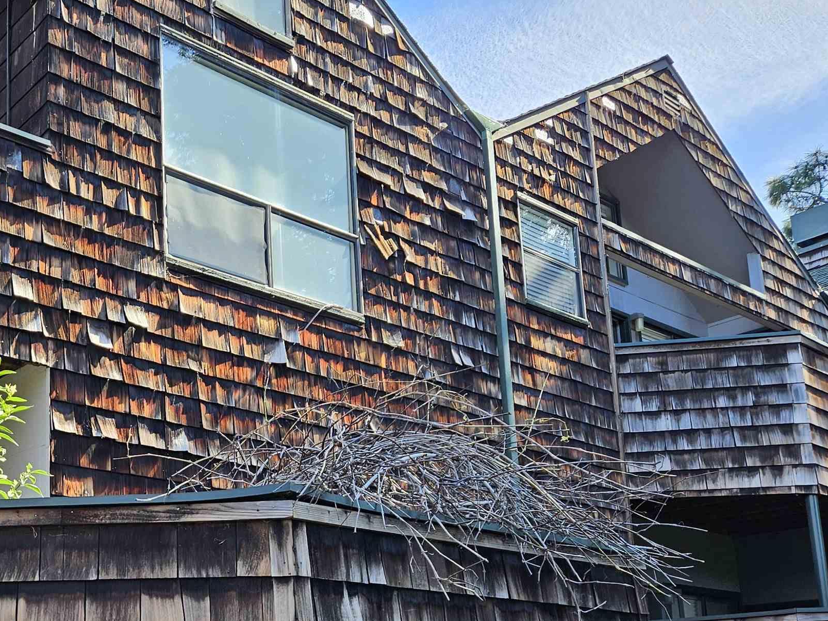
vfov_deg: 31.9
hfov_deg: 40.8
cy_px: 511
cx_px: 145
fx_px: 1052
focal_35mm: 44
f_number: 1.8
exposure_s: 1/146
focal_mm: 5.4
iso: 25
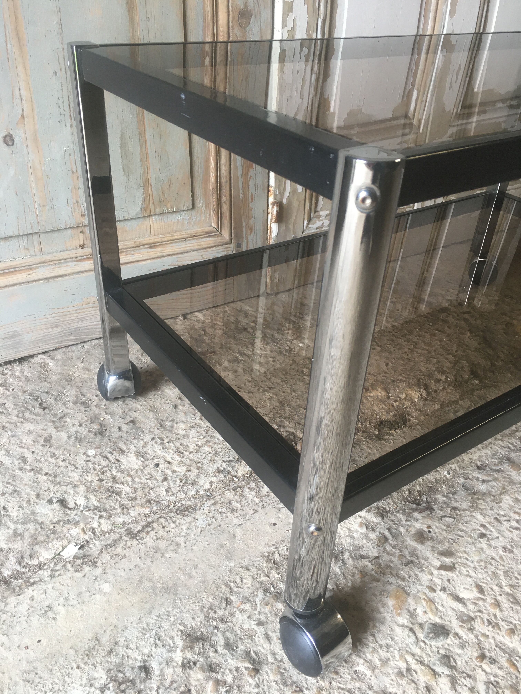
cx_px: 260
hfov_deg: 48.2
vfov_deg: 61.7
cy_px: 347
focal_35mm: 29
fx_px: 582
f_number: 2.2
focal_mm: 4.15
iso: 80
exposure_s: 1/33
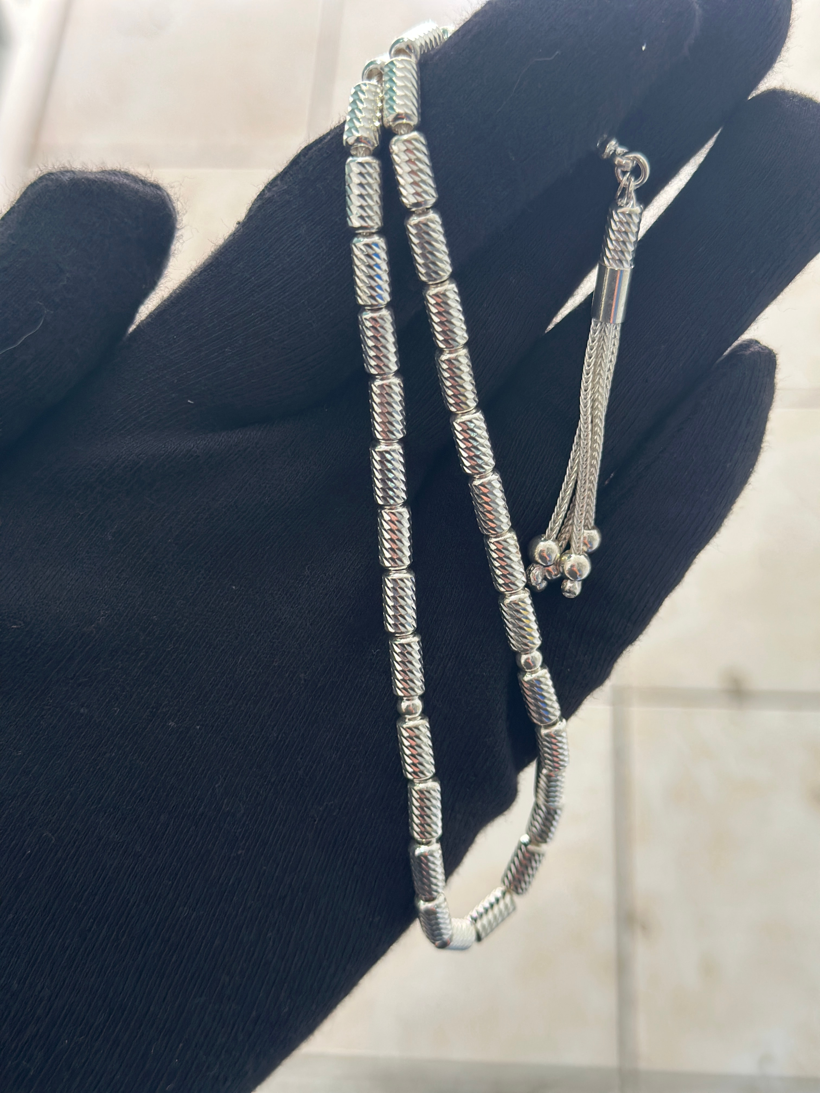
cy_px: 546
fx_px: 1516
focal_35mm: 48
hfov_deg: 30.3
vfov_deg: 39.7
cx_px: 410
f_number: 1.78
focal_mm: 6.86
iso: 100
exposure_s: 1/50
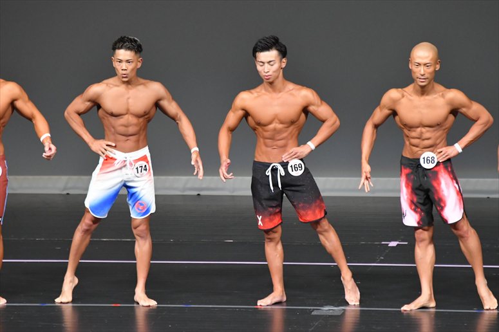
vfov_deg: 4.0
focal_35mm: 345
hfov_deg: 6.0
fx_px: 4780
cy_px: 166
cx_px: 250
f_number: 5.6
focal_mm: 230
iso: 5000
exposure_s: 1/400
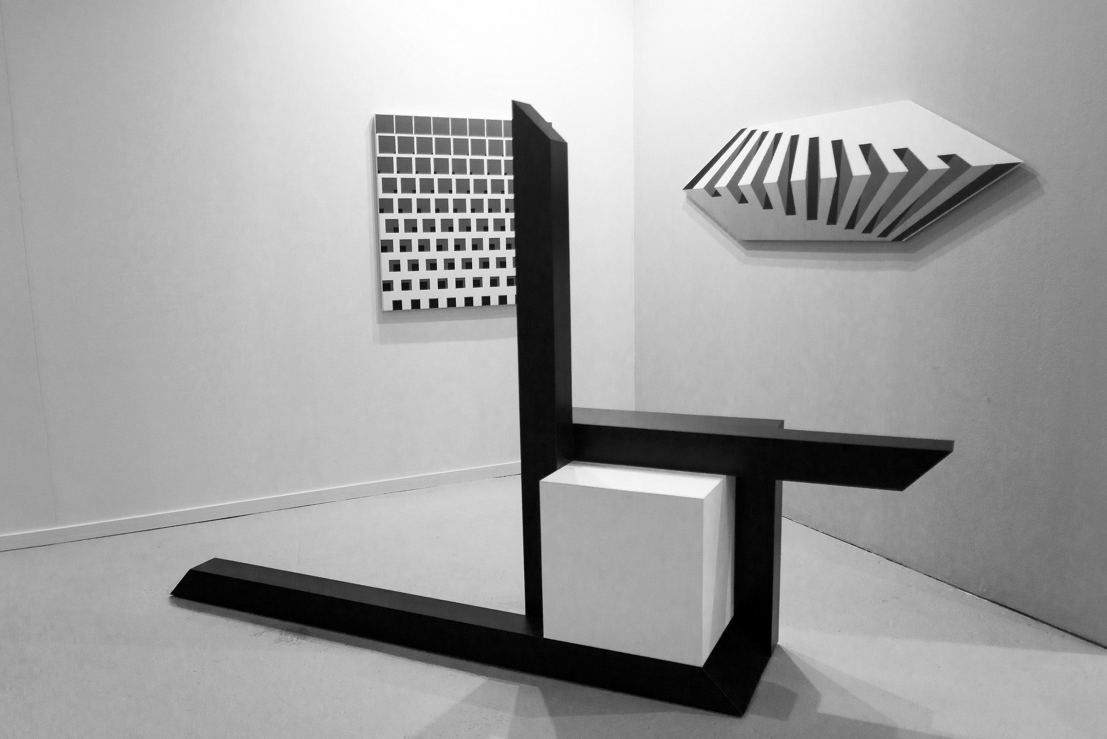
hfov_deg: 63.6
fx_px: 892
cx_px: 554
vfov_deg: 45.0
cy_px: 370
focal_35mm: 29
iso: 500
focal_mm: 29
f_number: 3.5
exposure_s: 1/60
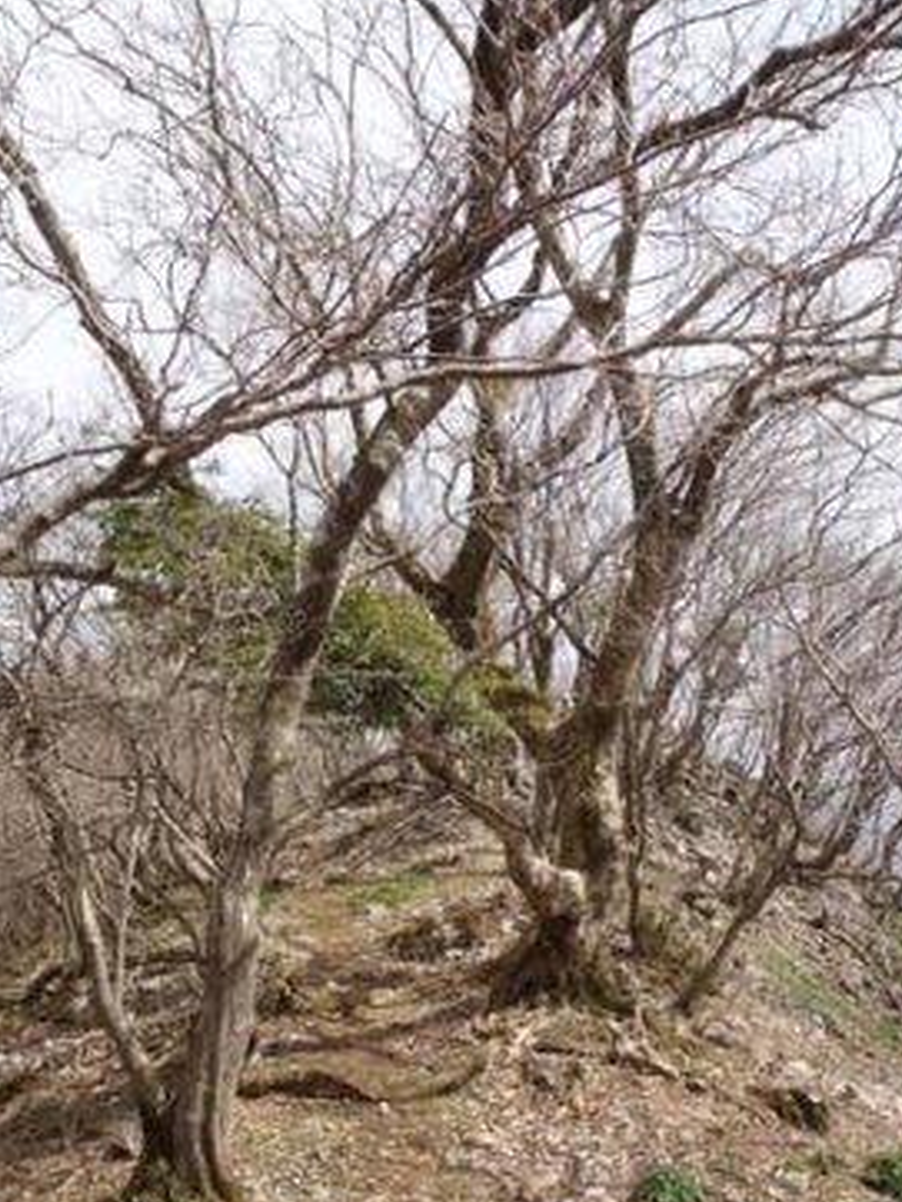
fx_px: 1076
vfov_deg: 58.3
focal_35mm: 31
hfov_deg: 45.4
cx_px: 489
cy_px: 629
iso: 80
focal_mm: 5
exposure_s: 1/400
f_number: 4.5
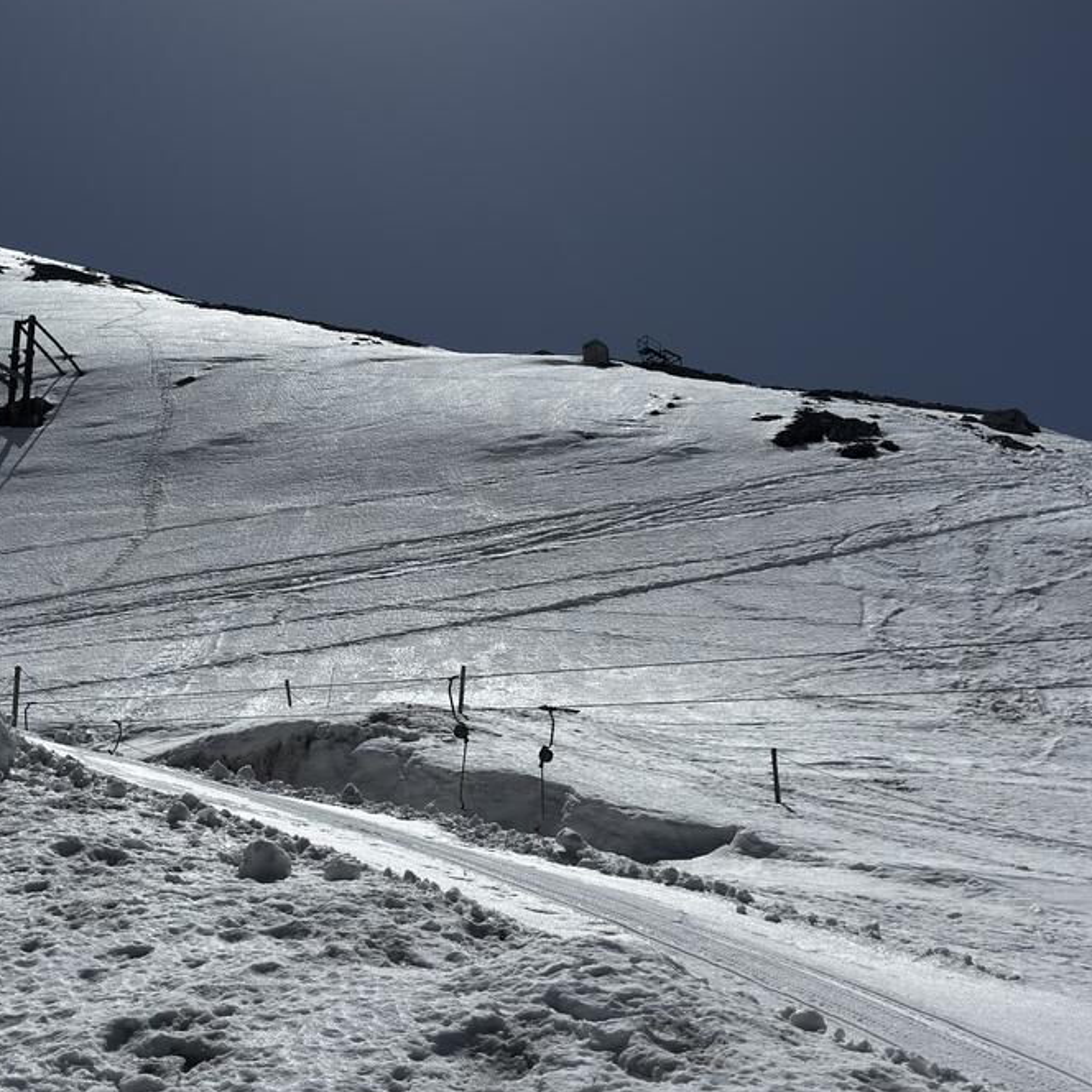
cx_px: 362
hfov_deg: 35.0
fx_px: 1713
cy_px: 509
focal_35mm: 48
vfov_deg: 35.3
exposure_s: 1/40000
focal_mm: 6.76
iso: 100
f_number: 1.78
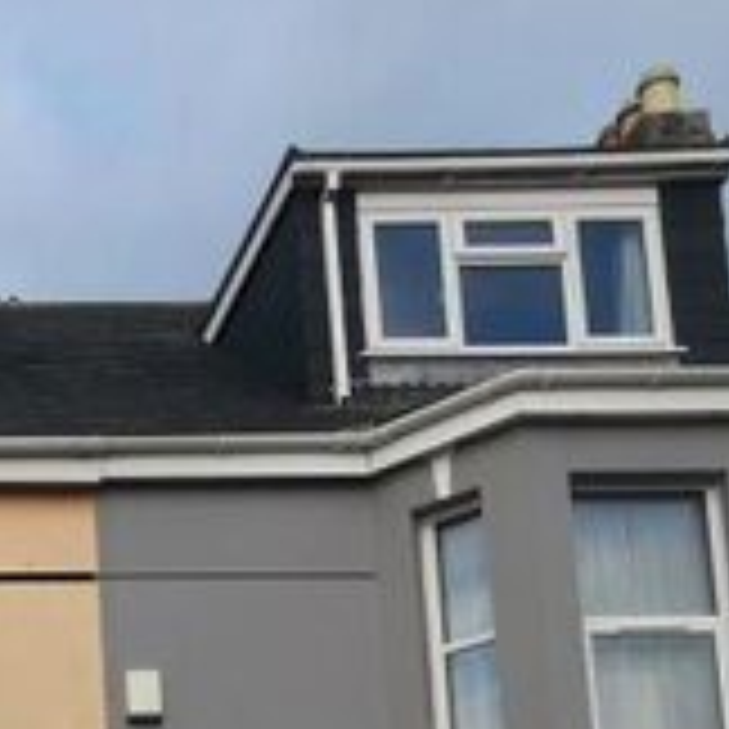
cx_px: -450
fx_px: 2001
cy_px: 1096
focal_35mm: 84
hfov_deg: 17.8
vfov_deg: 18.3
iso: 50
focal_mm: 2.26
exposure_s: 1/334
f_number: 2.2
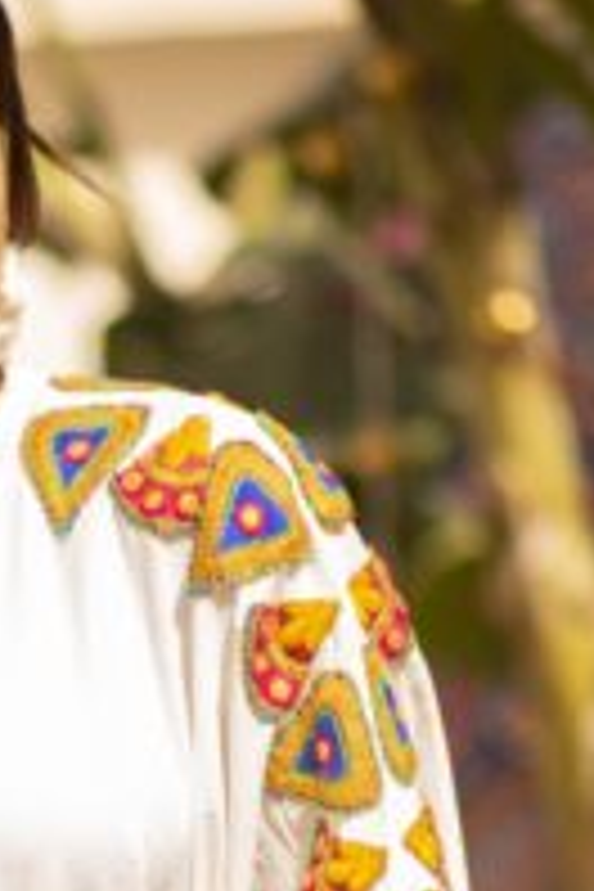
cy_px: 1172
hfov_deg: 4.0
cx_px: -137
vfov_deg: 6.0
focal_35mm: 342
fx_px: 8464
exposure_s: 1/4000
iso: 160
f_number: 1.8
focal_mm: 85
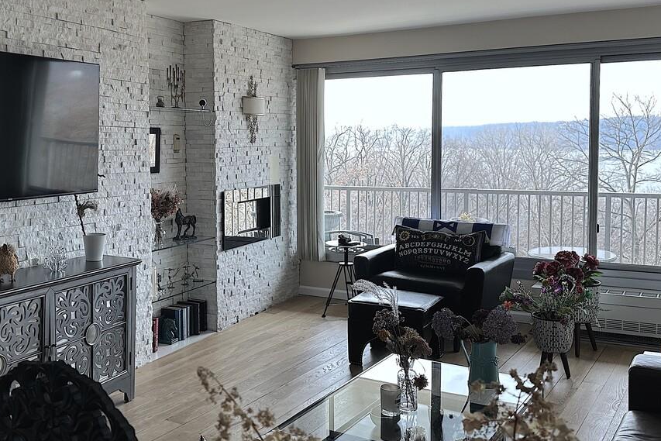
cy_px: 184
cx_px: 269
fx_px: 716
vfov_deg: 34.1
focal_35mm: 39
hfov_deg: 49.3
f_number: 1.78
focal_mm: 6.86
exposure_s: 1/121
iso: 100
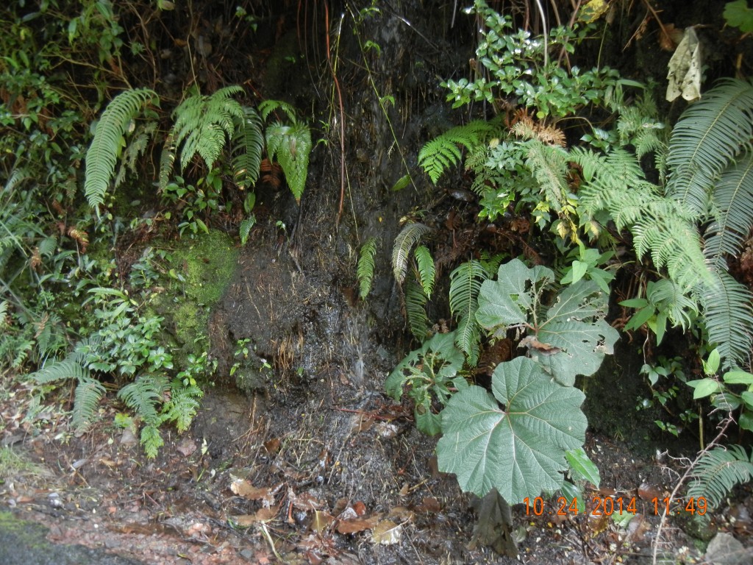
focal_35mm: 30
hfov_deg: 60.0
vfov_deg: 46.8
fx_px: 653
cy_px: 282
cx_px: 376
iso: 400
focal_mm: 5.4
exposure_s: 1/28
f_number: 3.5
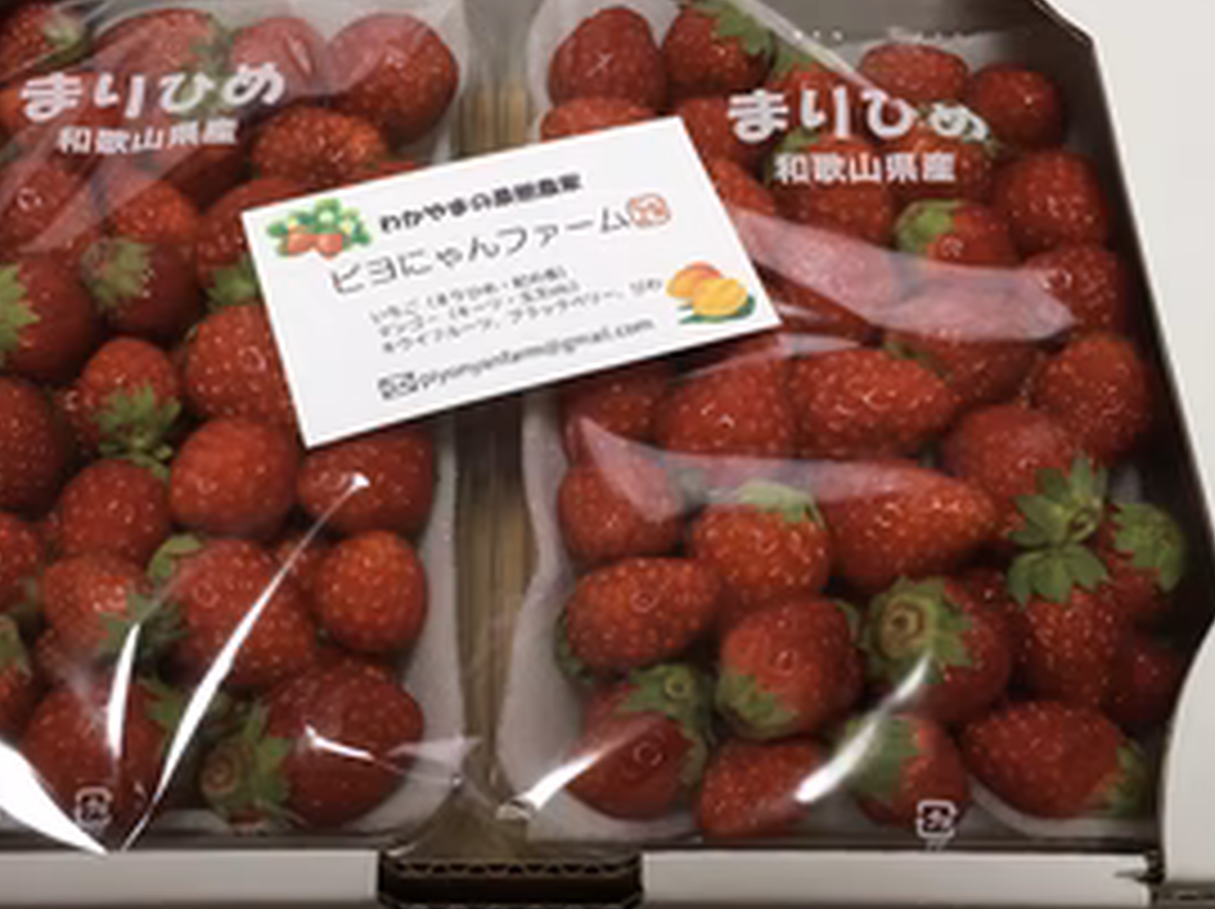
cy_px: 459
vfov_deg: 33.5
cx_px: 522
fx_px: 1508
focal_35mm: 43
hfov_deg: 43.8
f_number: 2.2
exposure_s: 1/30
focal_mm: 4.15
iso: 50
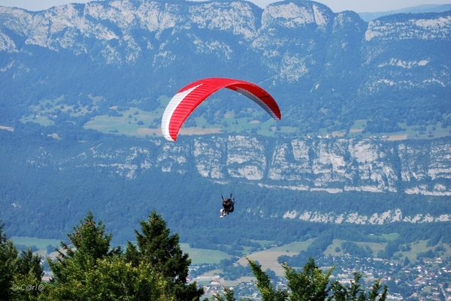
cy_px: 150
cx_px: 226
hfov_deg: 24.6
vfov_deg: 16.6
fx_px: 1034
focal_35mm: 82
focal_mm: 55
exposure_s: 1/250
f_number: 8
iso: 100
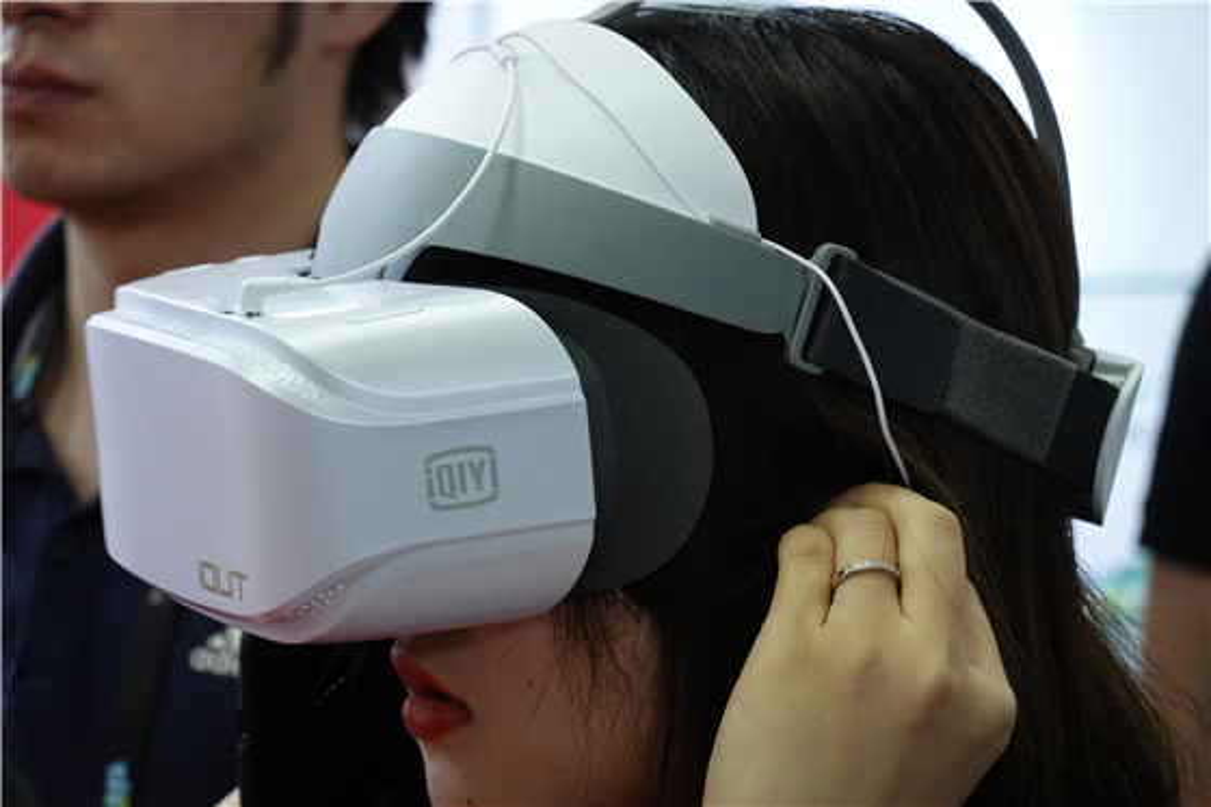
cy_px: 404
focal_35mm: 150
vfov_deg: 9.1
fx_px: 5044
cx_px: 606
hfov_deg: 13.7
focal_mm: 54.62
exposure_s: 1/125
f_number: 4.5
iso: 1000
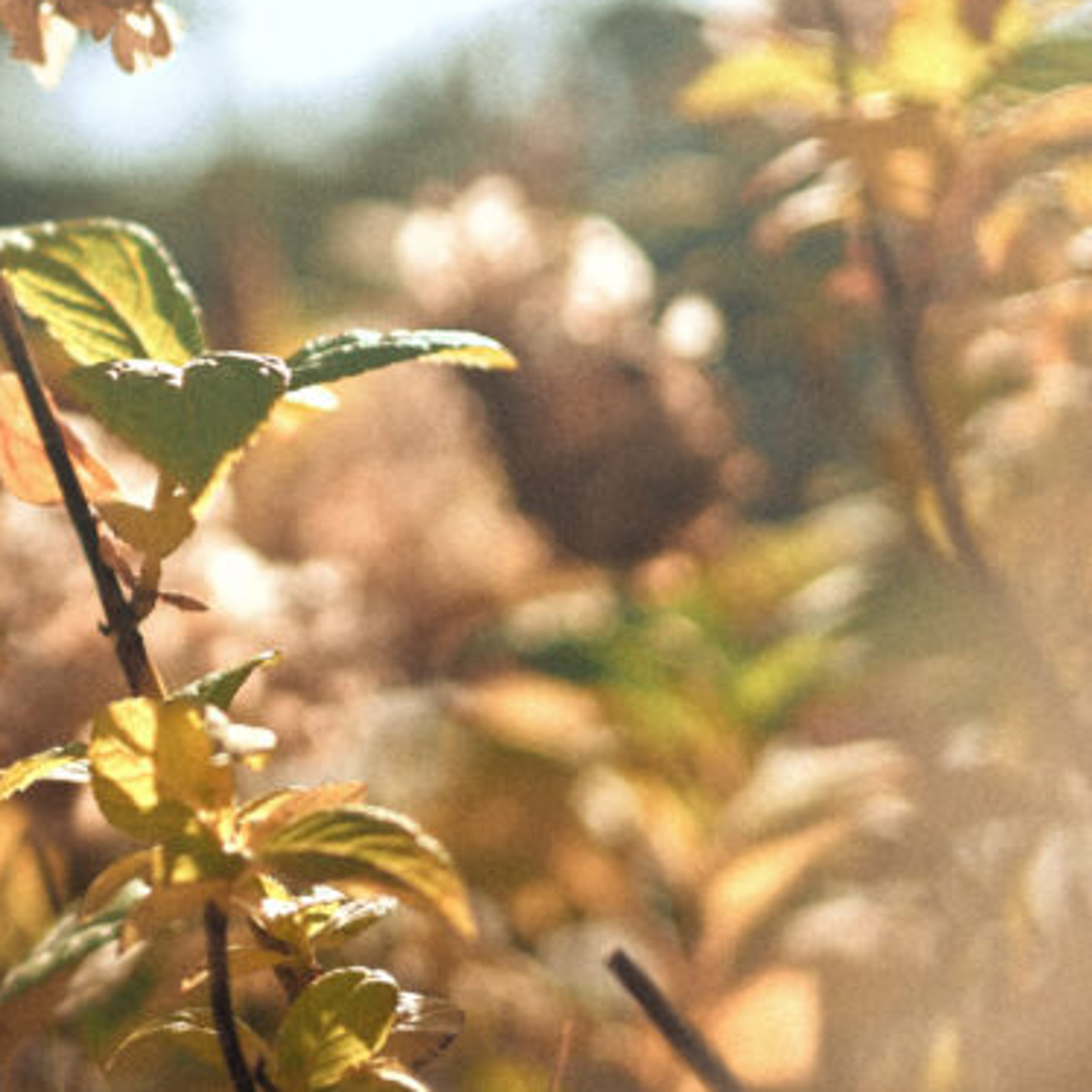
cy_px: 162
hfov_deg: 18.1
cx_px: -53
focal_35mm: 93
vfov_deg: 18.4
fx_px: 3319
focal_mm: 40
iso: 100
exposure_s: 1/8000
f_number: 2
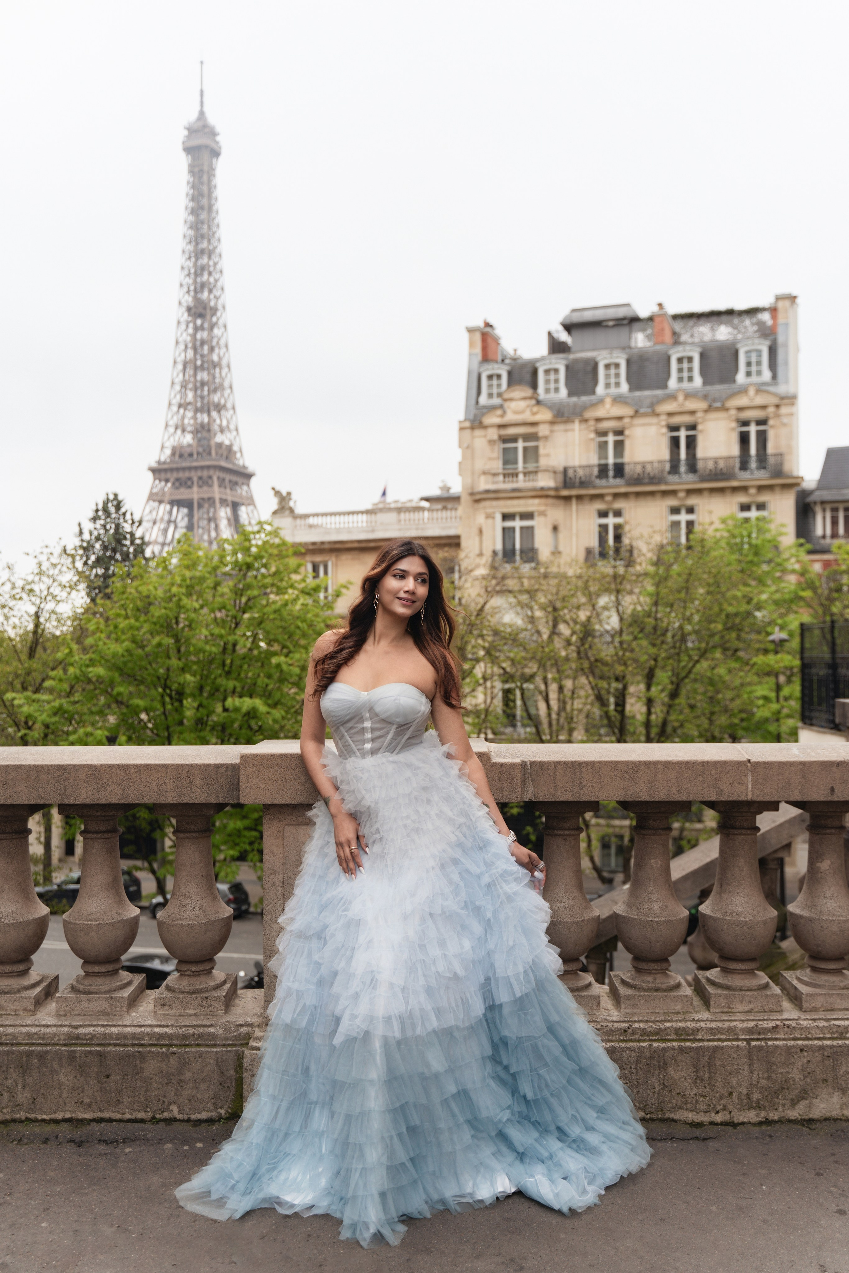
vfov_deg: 57.2
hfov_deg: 40.0
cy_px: 636
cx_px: 424
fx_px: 1167
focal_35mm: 33
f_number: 2.8
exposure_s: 1/500
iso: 200
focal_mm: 33
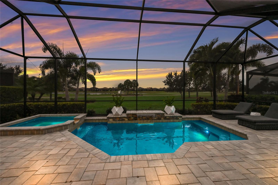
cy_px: 92
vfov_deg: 81.2
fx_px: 108
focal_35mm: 14
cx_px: 139
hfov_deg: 104.3
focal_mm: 14
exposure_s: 1/160
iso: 3200
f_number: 8
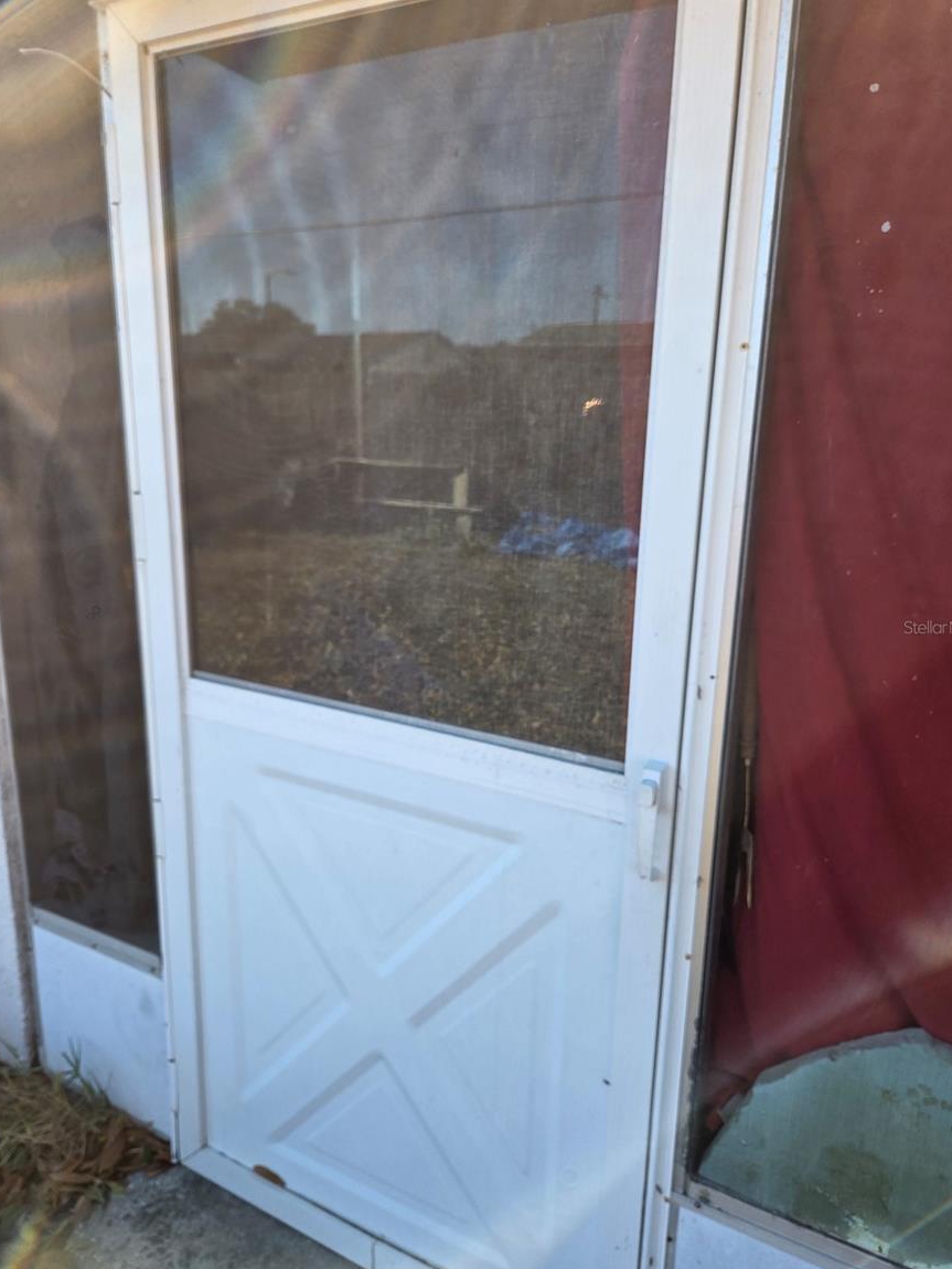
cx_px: 485
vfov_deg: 71.6
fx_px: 880
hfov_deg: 56.8
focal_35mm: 24
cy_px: 627
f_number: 1.8
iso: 80
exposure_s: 1/790
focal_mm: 5.4
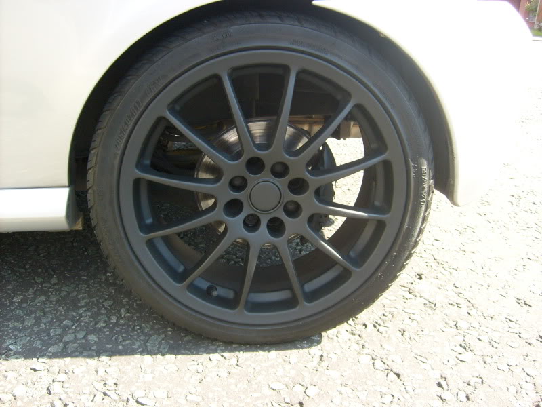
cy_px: 204
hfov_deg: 52.6
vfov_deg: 40.7
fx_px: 548
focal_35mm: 35
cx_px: 271
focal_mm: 5.8
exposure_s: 1/180
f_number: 2.8
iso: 80
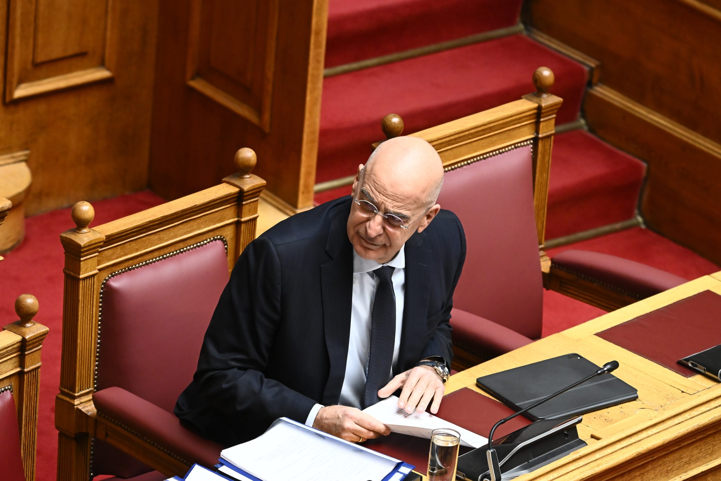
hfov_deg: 8.2
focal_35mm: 250
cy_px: 240
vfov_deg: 5.5
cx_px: 360
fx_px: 5007
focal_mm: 250
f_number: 6.3
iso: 5000
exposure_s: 1/200
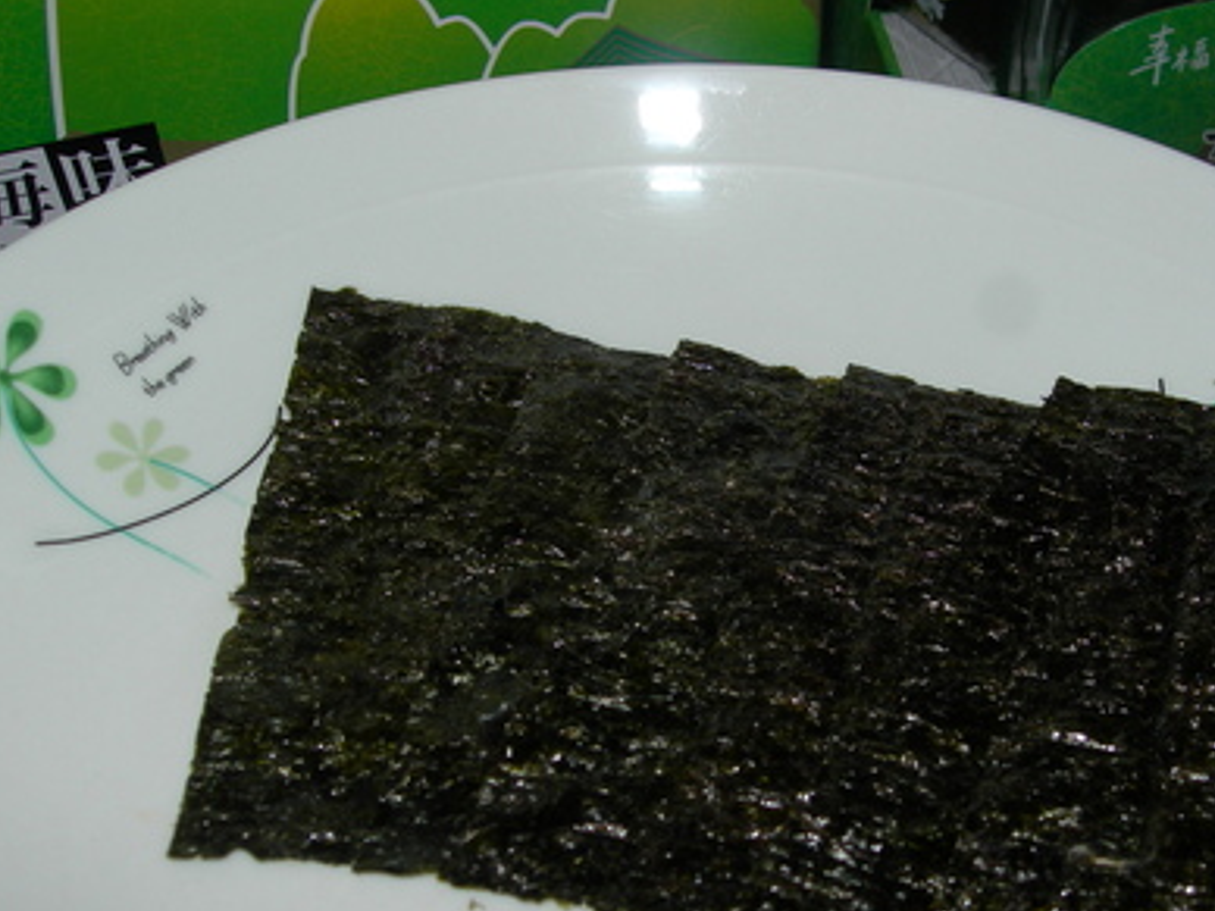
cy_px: 553
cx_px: 758
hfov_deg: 38.7
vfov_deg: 29.6
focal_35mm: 49
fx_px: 1720
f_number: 4.8
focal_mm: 7.8
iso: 50
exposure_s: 1/60.1
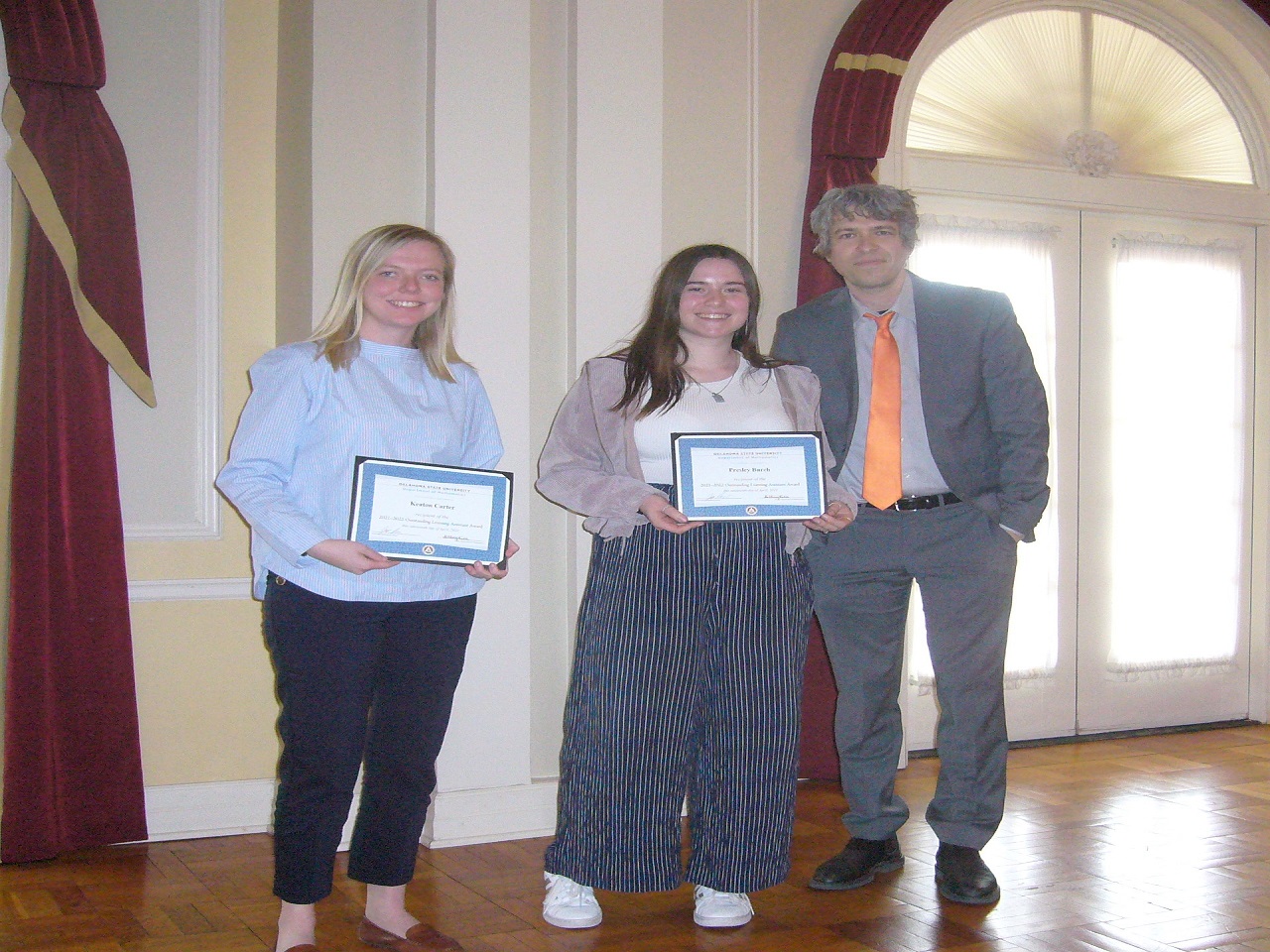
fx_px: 1284
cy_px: 476
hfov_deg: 52.6
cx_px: 635
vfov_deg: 40.7
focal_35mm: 35
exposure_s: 1/60
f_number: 2.8
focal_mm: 5.8
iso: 320
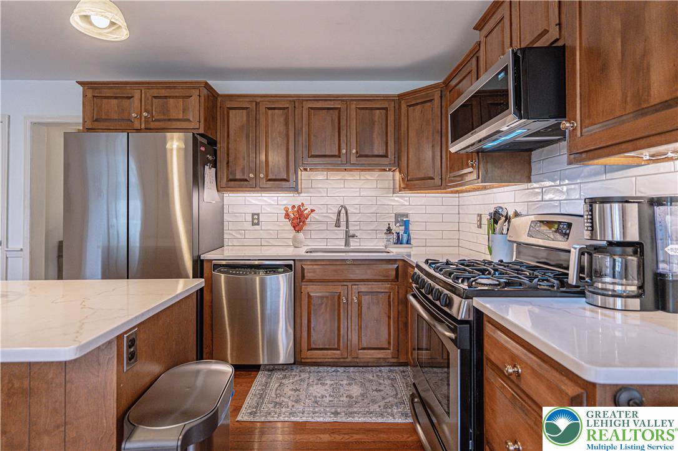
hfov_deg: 90.0
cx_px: 339
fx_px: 339
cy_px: 226
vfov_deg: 67.3
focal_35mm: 18
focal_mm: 18
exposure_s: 1/400
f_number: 4
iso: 1250
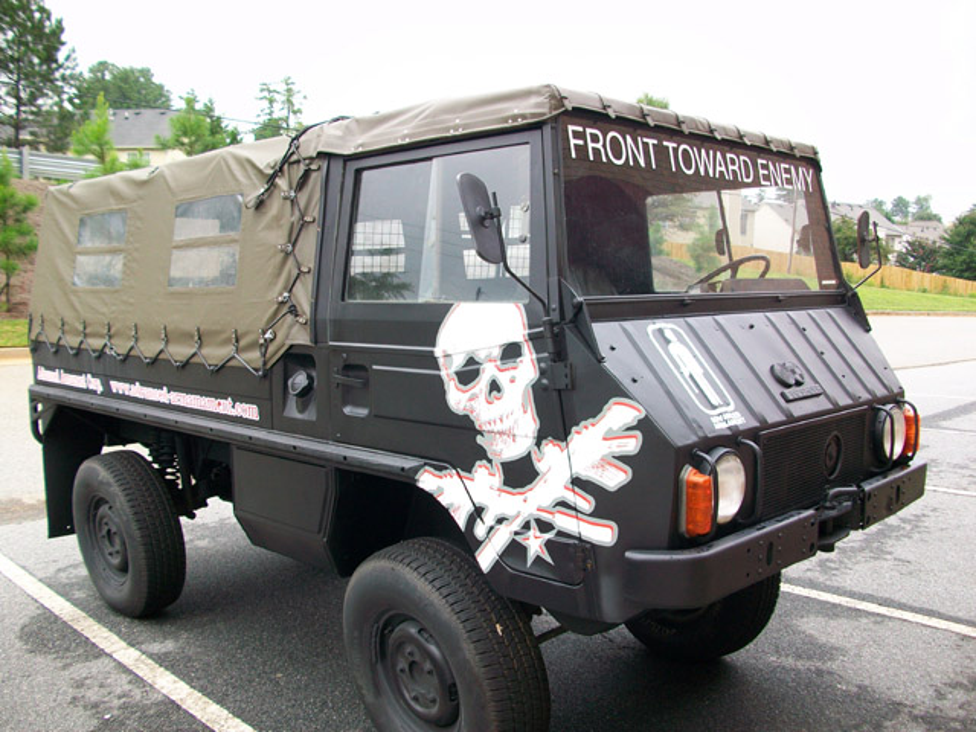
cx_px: 488
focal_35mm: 32
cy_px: 366
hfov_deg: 56.8
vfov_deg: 44.2
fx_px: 902
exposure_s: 1/250
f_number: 2.8
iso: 64
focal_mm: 5.7
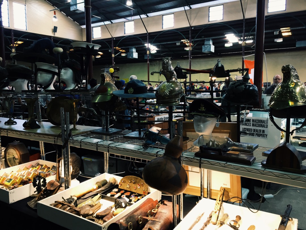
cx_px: 153
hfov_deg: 61.7
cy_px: 115
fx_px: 256
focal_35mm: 29
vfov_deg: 48.2
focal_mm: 4.15
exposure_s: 1/30
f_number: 2.2
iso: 64
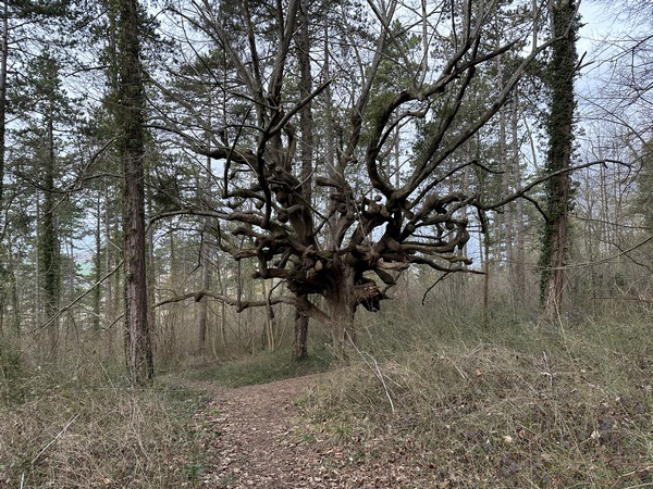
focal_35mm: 24
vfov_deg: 56.8
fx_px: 453
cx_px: 326
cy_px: 244
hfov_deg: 71.6
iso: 80
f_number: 1.78
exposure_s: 1/521
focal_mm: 6.86
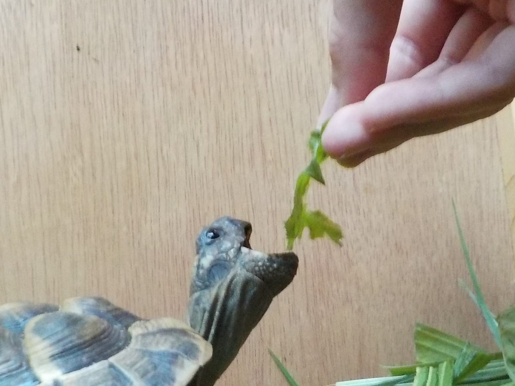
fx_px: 922
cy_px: 377
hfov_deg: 31.2
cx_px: 255
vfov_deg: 22.8
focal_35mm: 62
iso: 800
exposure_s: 1/40
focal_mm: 4.1
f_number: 3.3
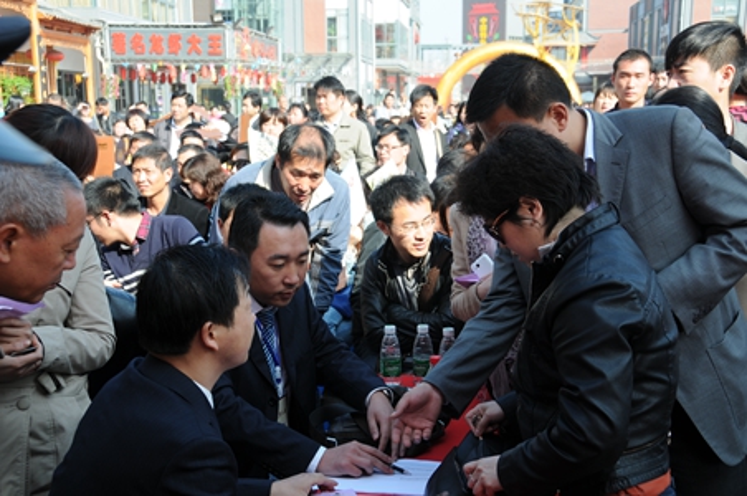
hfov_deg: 41.2
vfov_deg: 28.0
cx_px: 374
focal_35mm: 48
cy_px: 248
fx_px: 995
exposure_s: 1/200
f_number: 7.1
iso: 200
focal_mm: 32
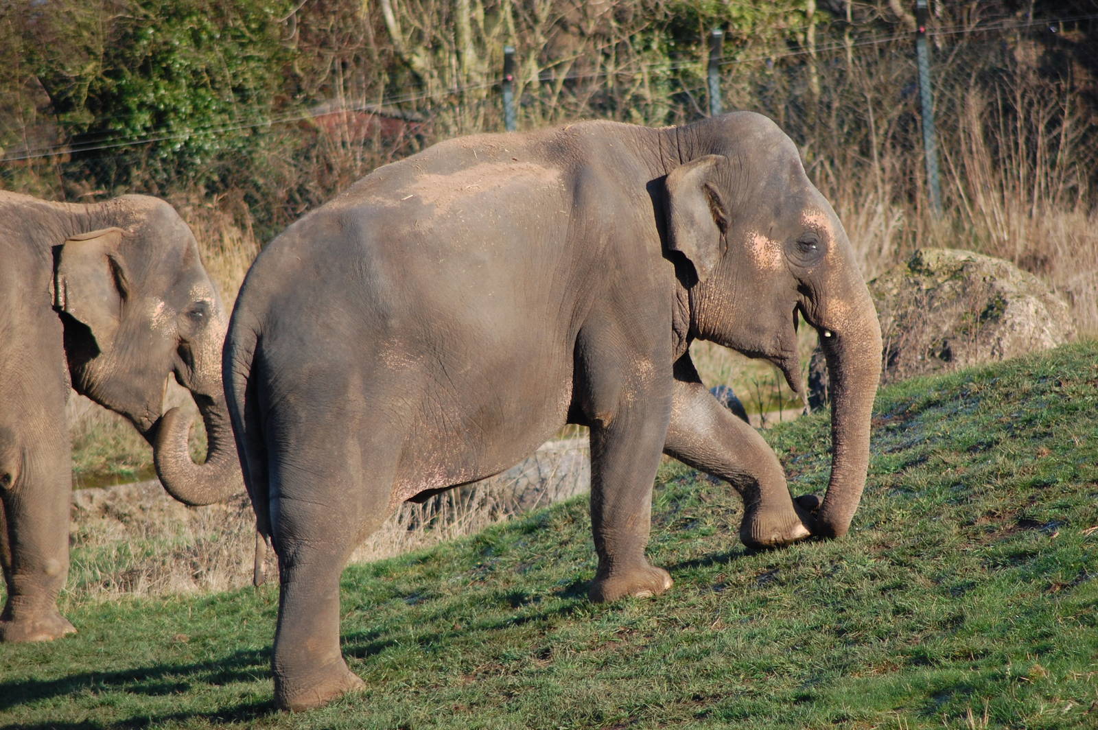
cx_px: 549
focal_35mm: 375
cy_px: 365
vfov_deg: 3.7
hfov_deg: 5.5
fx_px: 11428
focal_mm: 250
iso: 400
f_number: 5.3
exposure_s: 1/1000
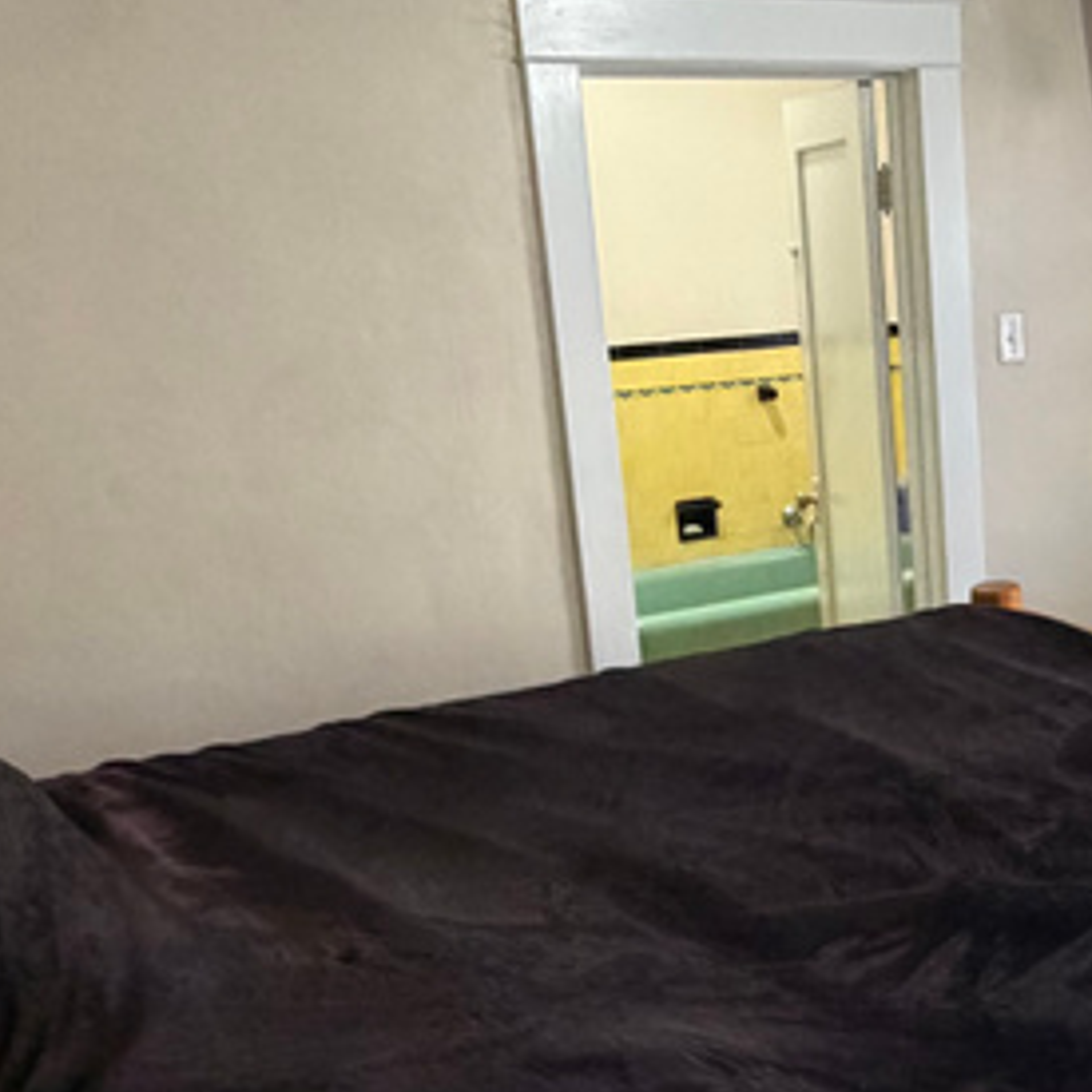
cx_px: 1056
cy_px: 651
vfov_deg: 36.7
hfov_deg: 34.0
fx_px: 1642
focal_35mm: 46
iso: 500
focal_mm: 2.22
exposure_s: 1/60
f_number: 2.2
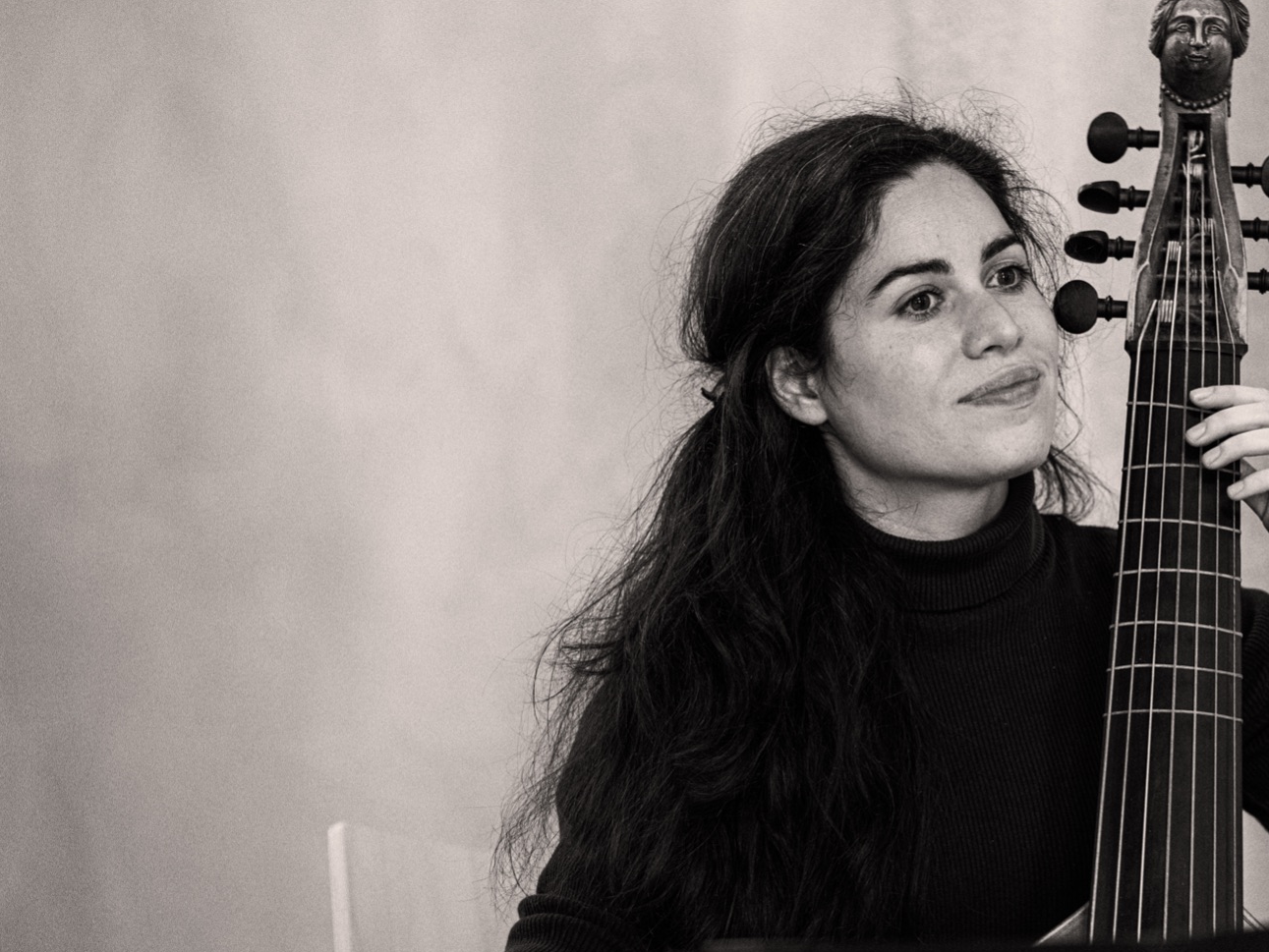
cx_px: 1002
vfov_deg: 4.9
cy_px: 551
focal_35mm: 305
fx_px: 11184
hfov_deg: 6.5
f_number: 2.8
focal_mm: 200
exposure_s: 1/125
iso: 3200
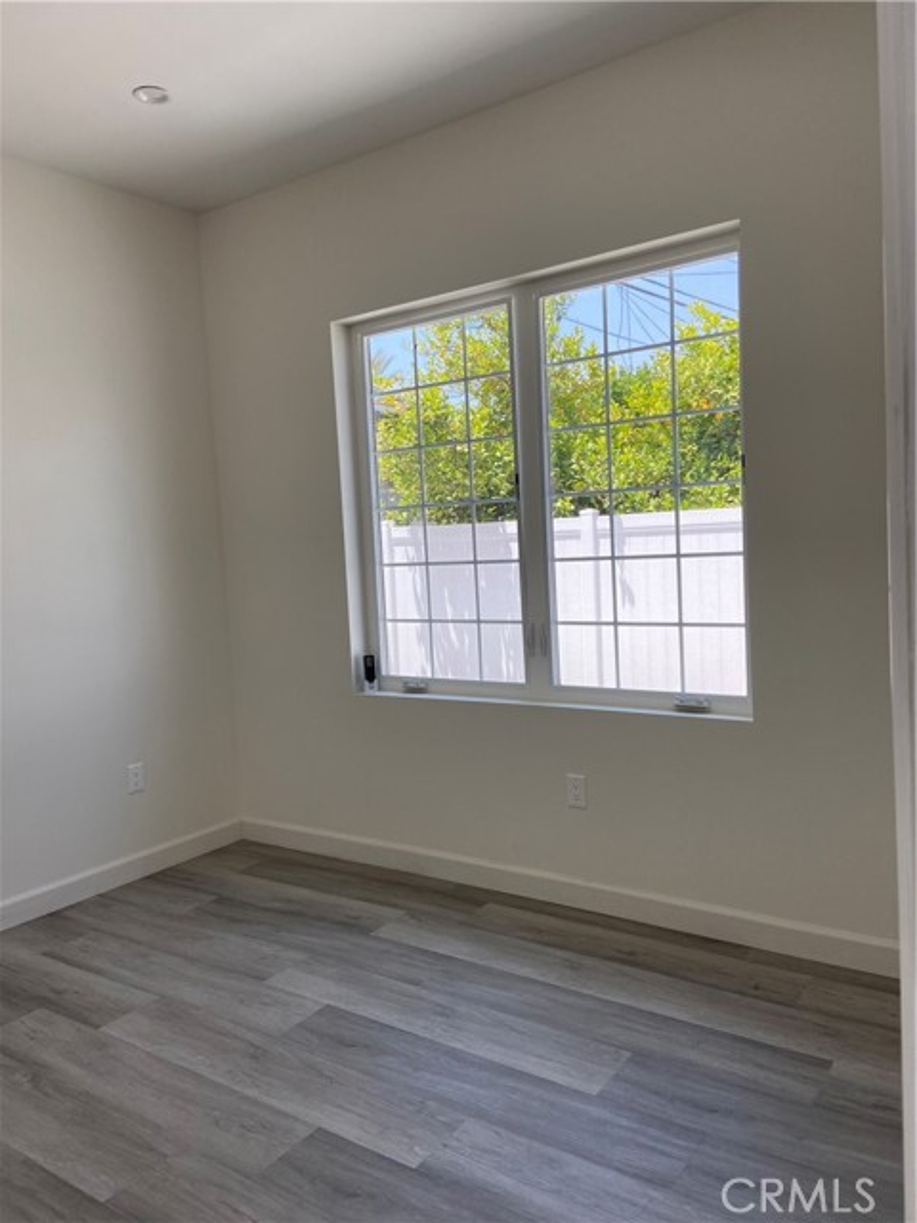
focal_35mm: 26
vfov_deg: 67.3
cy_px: 612
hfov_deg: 53.1
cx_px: 458
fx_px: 918
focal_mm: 4.25
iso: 32
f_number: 1.8
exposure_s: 1/194
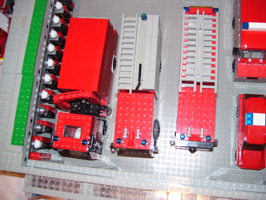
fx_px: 277
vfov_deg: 39.7
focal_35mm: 36
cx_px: 133
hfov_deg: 51.4
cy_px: 100
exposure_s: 1/60
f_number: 2.7
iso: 80
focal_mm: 6
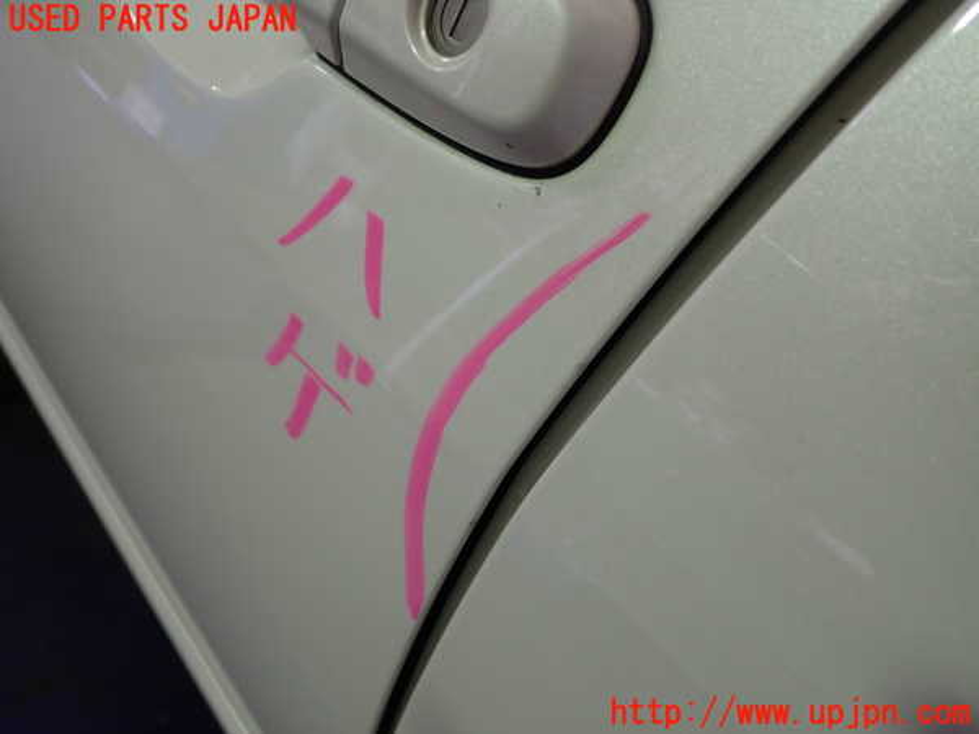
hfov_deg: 60.0
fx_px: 848
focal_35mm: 30
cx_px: 490
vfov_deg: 46.8
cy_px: 367
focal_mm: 5.4
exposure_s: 1/50
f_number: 2.3
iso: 200
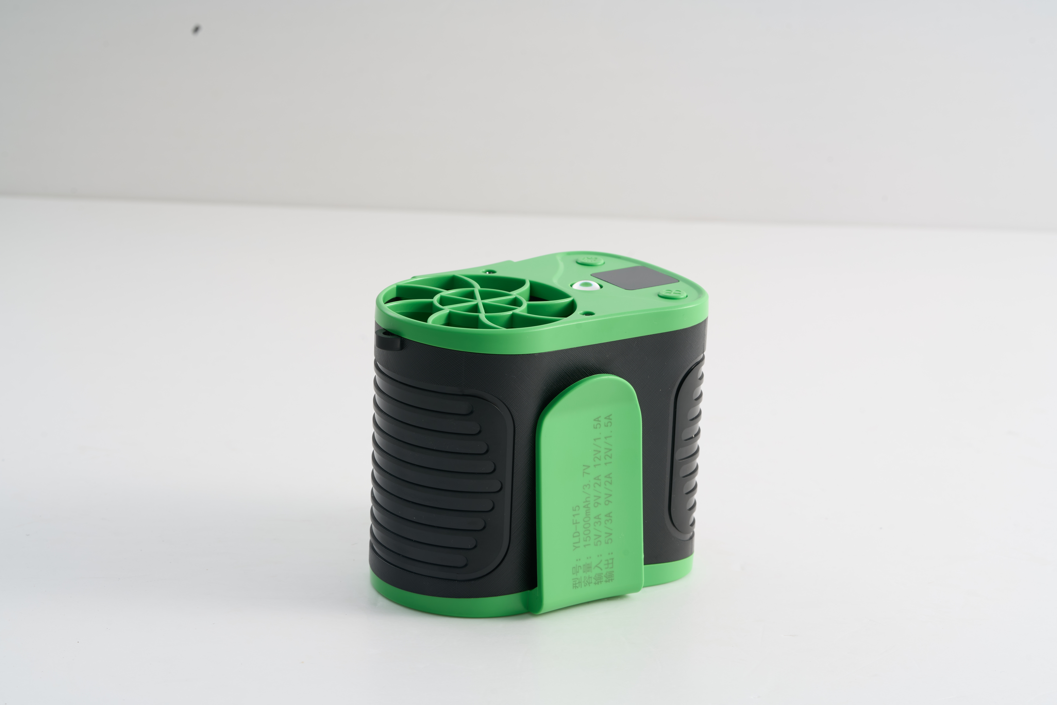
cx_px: 528
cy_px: 352
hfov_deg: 22.6
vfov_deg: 15.2
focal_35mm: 90
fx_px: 2643
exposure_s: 1/125
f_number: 13
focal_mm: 90
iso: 100
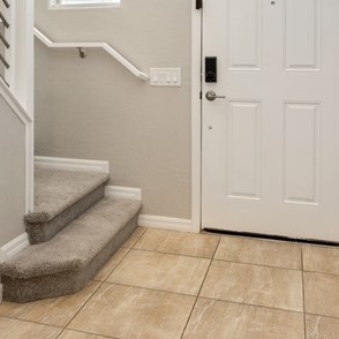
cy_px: 58
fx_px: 488
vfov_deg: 36.7
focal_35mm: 44
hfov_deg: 37.8
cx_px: 103
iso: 100
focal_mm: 14
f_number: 9
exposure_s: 1
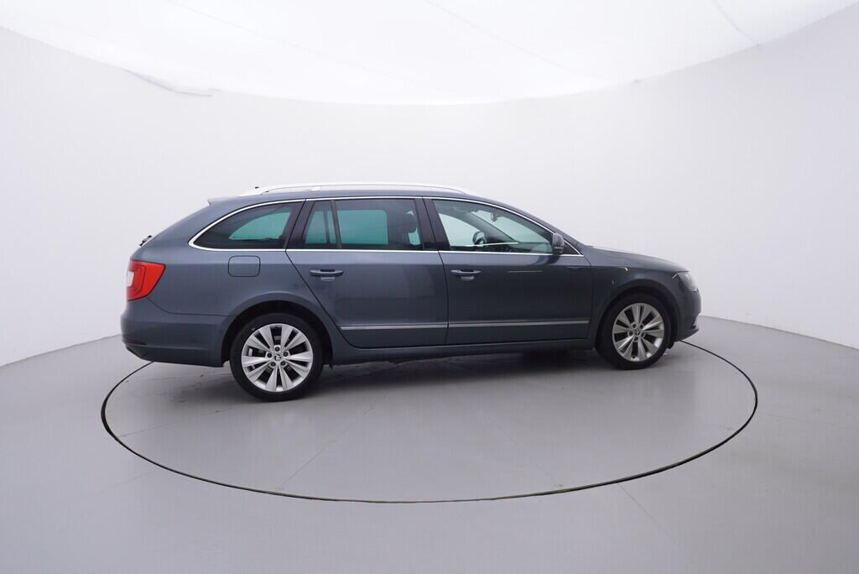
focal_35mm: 22
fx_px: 537
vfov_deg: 56.2
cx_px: 430
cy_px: 287
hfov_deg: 77.3
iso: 200
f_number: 5
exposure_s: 1/80
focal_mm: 15
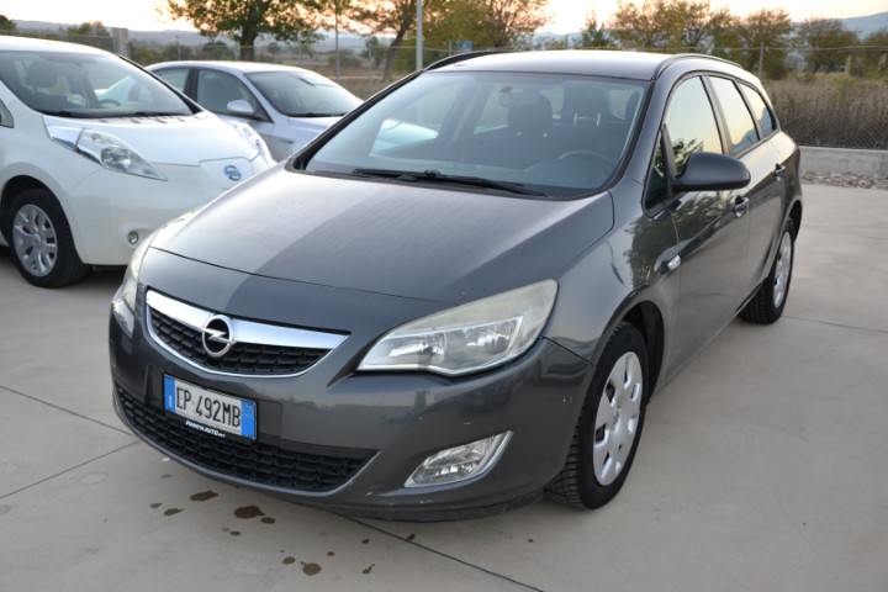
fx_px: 888
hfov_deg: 53.1
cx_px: 444
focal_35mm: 36
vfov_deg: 36.9
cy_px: 296
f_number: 4
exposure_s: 1/60
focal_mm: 24
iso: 400
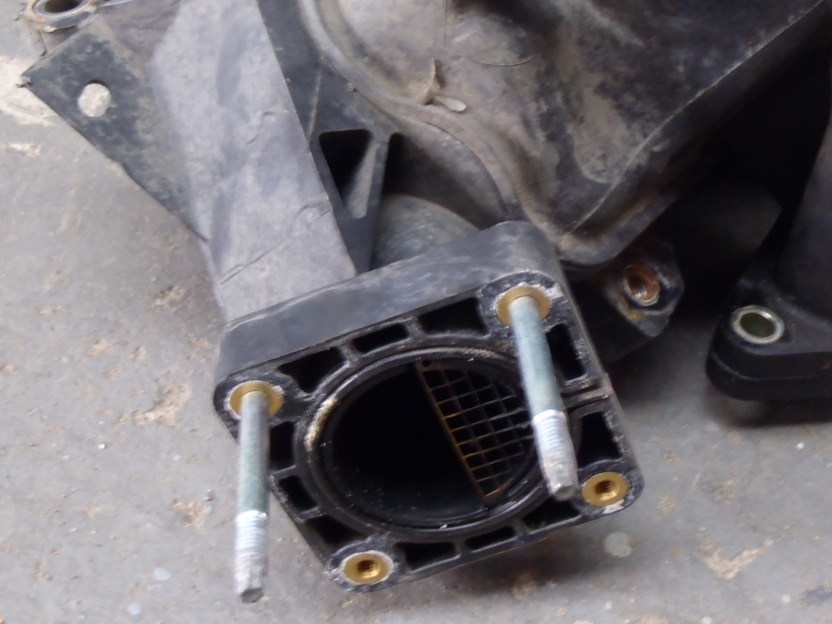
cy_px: 243
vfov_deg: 27.9
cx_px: 443
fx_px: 1250
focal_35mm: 52
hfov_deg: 36.8
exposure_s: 1/4
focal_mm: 6.64
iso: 250
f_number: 4.7
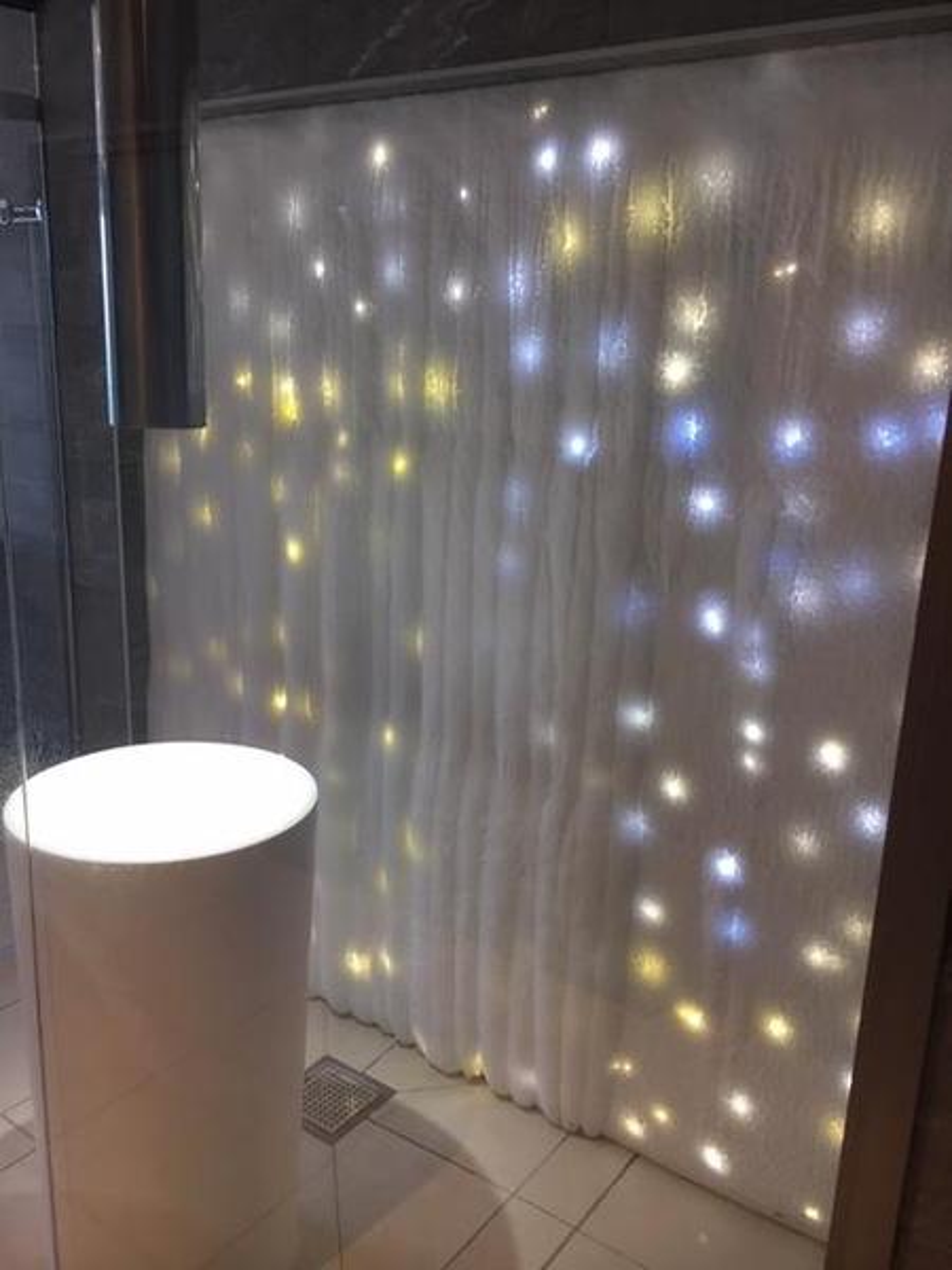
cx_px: 476
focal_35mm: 29
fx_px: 1063
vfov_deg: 61.7
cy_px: 635
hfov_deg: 48.2
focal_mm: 4.15
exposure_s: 1/33
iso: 125
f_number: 2.2
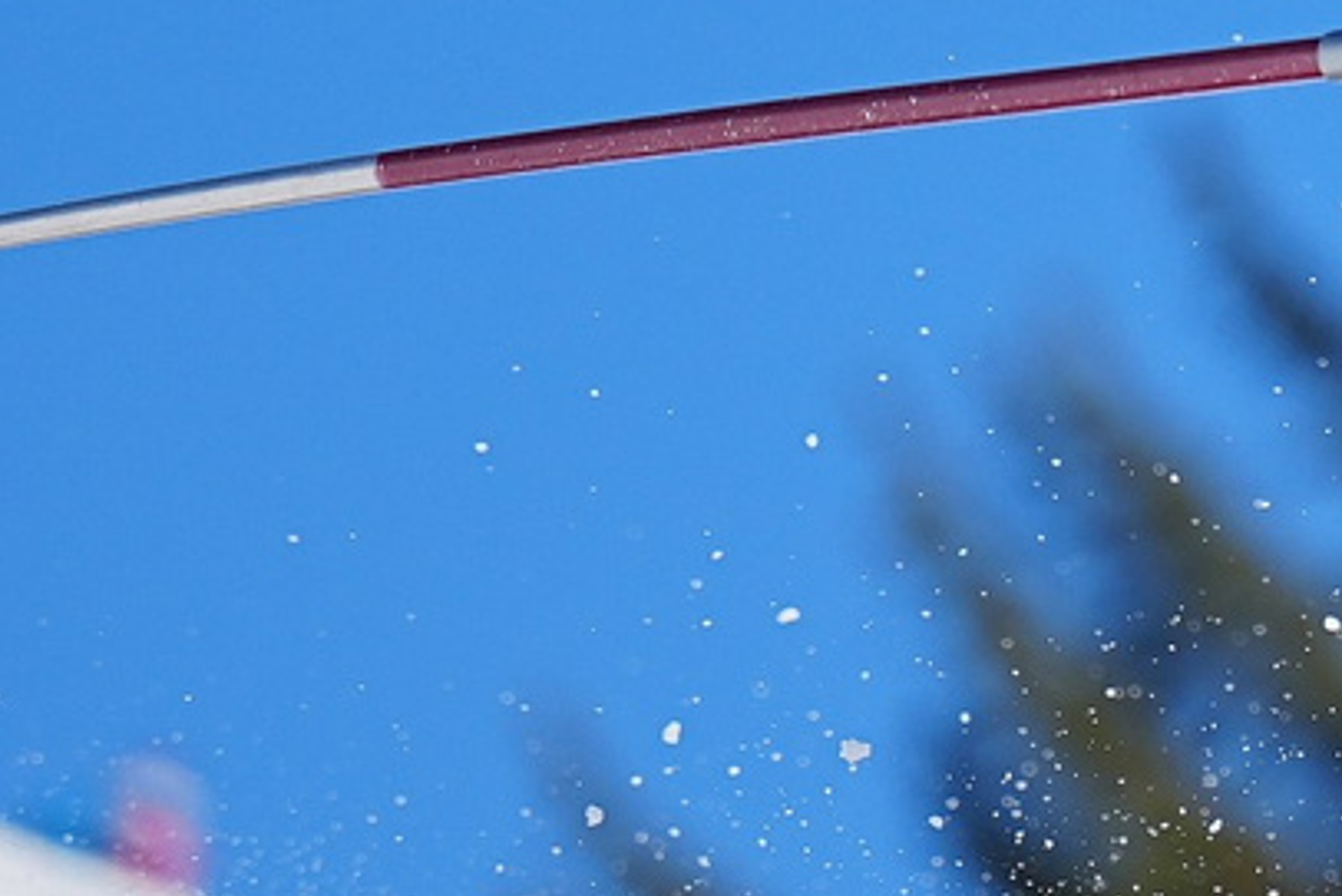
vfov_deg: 1.4
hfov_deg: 2.1
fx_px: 36916
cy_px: 679
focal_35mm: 990
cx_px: 1924
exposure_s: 1/4000
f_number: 2.8
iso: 100
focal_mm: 157
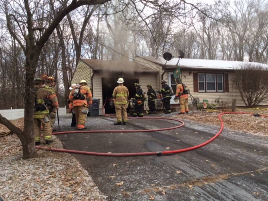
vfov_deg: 44.2
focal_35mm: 32
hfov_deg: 56.8
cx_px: 134
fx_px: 248
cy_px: 100
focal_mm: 3.3
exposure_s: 1/120
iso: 40
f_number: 2.4
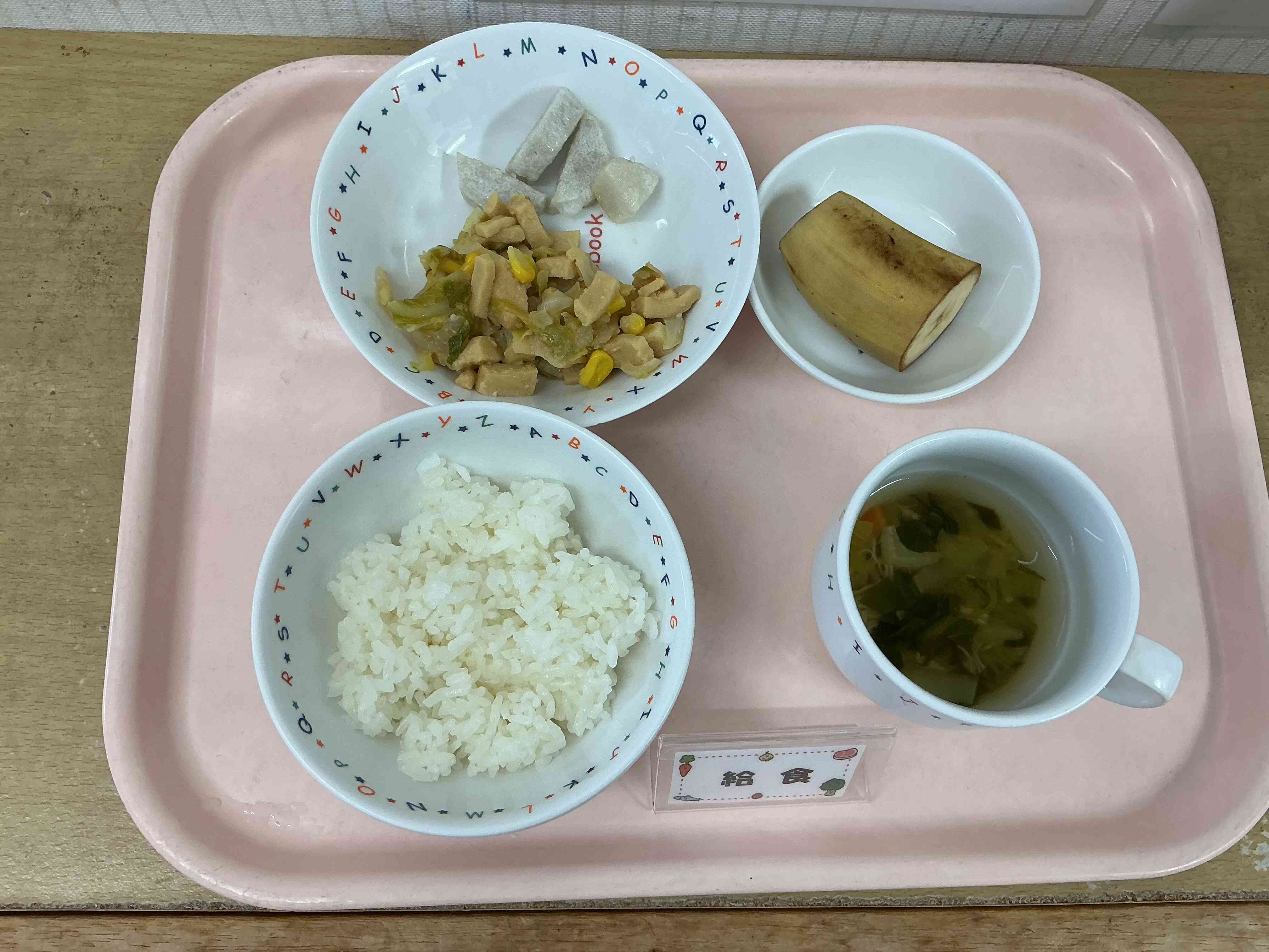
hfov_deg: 61.7
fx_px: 1063
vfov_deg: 48.2
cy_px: 476
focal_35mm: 29
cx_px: 634
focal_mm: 3
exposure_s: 1/60
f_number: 1.8
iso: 50
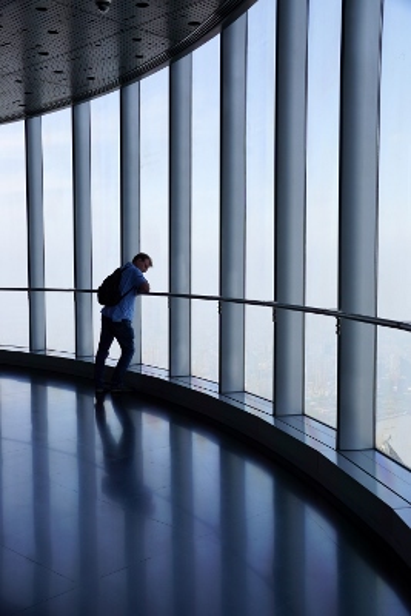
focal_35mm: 42
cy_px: 308
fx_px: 719
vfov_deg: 46.4
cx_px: 206
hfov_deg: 31.9
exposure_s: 1/125
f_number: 10
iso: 100
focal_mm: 28
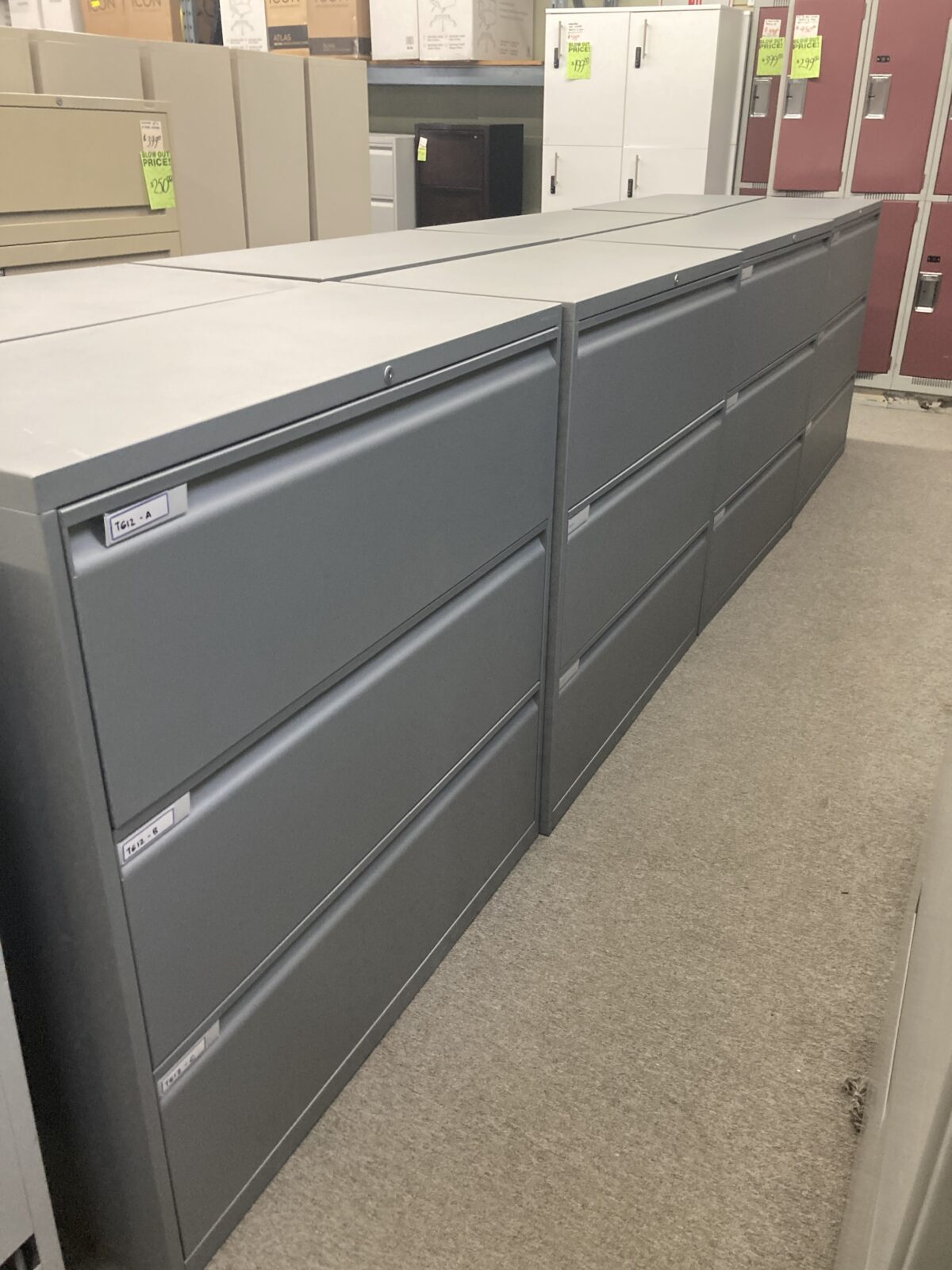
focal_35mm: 28
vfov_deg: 63.4
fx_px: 1027
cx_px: 476
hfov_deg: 49.7
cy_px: 635
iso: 250
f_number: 1.8
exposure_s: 1/60
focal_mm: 3.99
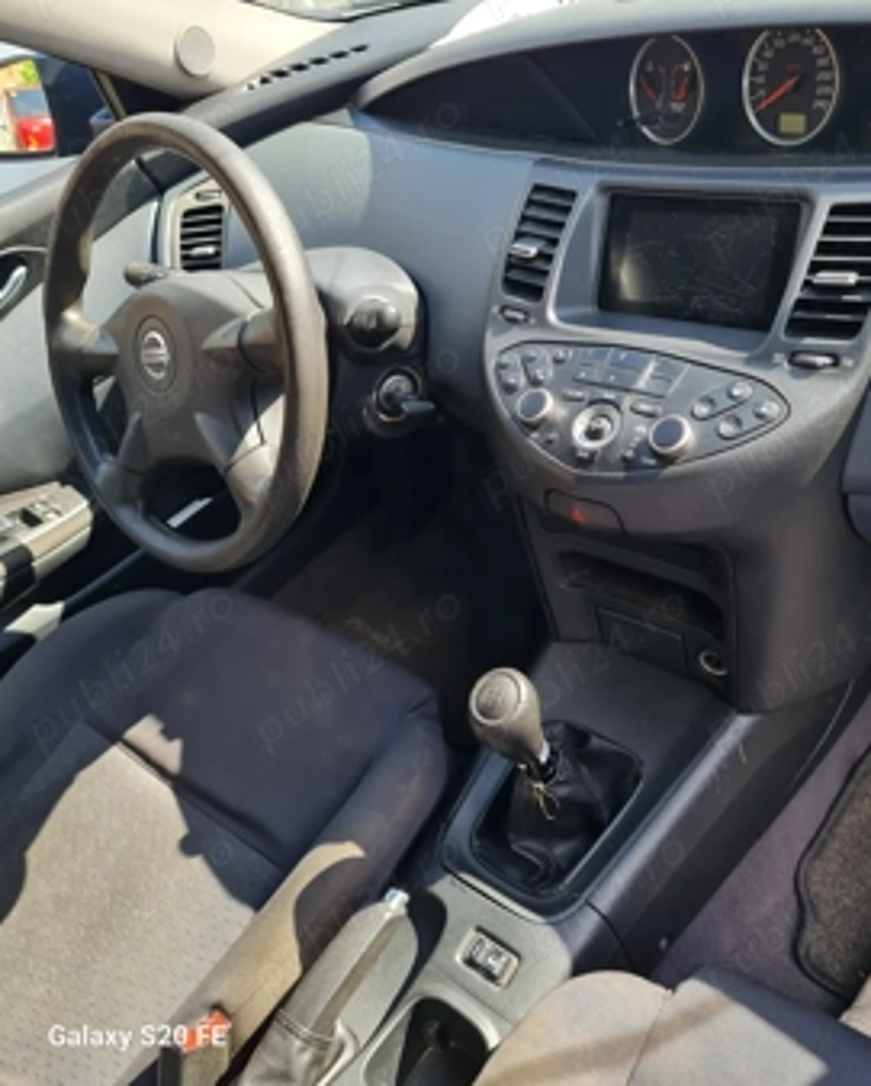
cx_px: 469
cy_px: 476
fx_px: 965
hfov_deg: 48.5
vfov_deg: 58.5
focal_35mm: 30
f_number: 1.8
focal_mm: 5.4
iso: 50
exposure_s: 1/286
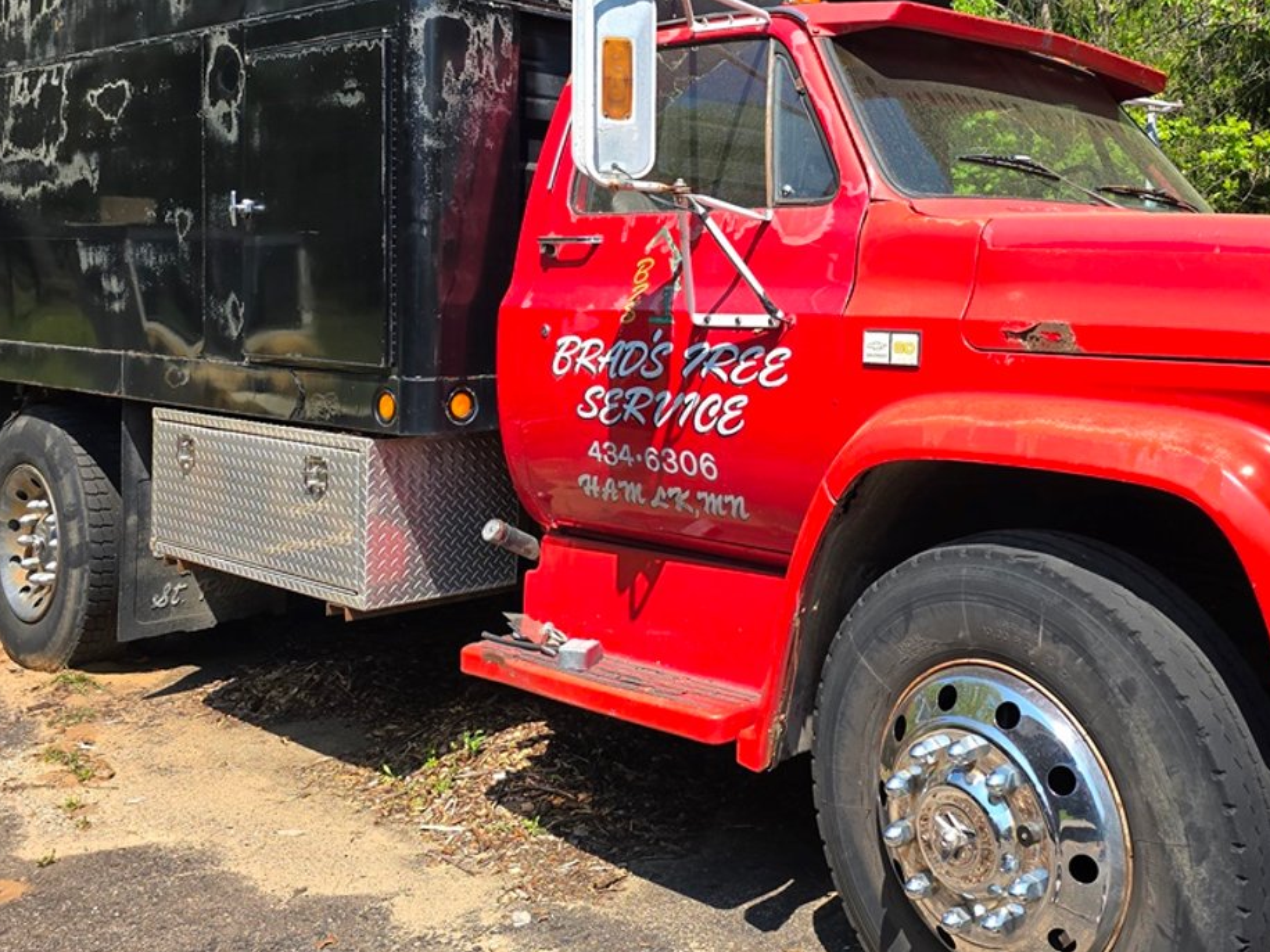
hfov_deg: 48.7
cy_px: 319
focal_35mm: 38
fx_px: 1394
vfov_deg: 37.3
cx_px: 760
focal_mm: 6.3
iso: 12
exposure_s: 1/444
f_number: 1.7
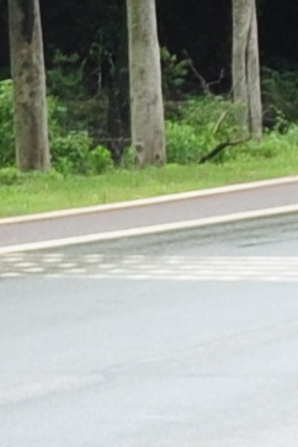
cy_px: 28
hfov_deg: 2.2
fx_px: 7574
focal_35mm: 610
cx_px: -1355
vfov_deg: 3.4
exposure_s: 1/400
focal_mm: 52
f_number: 10
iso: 500
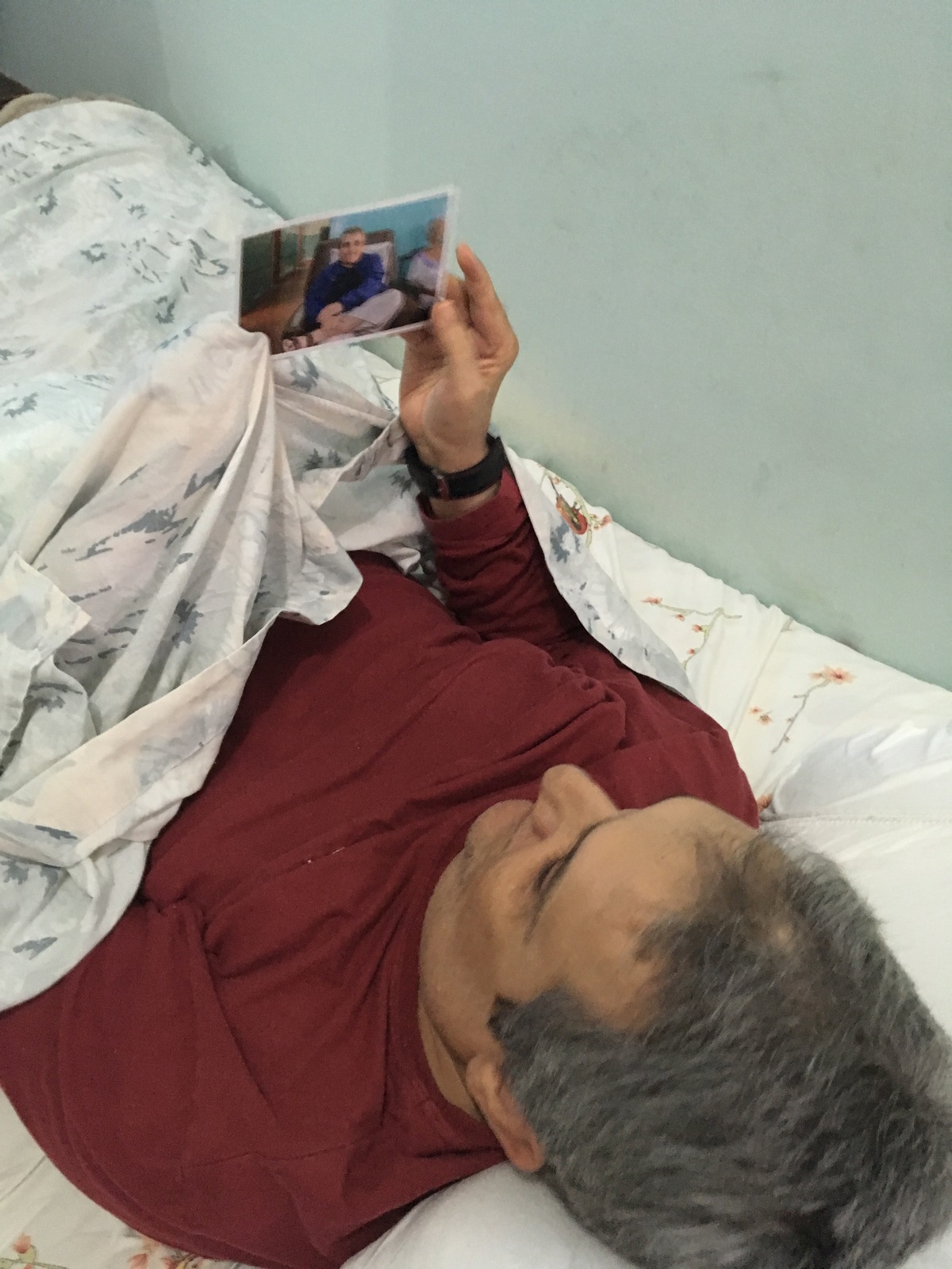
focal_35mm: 29
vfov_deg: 61.7
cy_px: 634
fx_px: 1063
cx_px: 476
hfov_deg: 48.2
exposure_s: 1/15
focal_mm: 4.15
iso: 400
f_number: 2.2
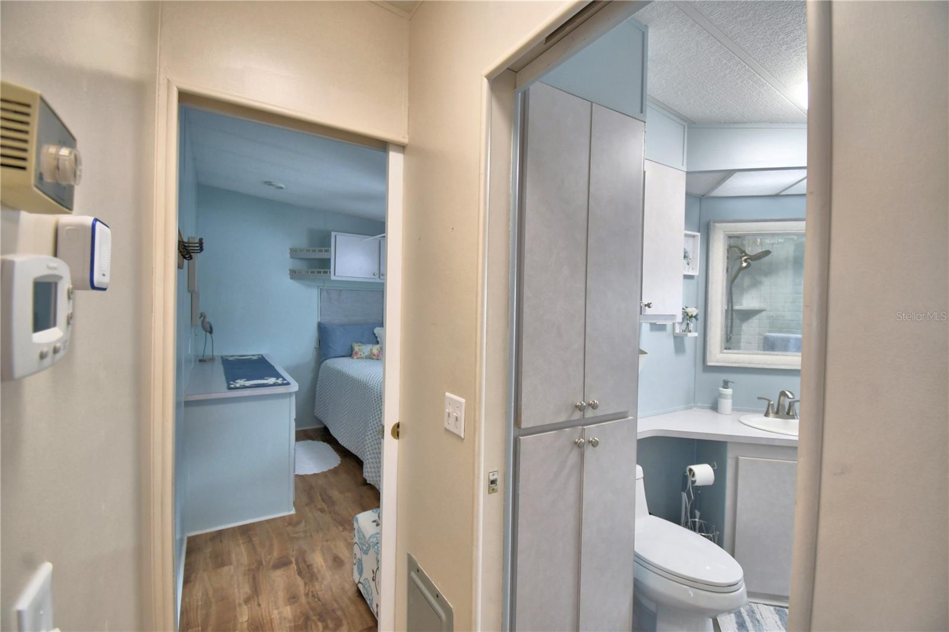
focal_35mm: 15
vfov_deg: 77.3
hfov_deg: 100.4
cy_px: 316
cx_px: 474
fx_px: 395
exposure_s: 1/60
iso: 400
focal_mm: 10
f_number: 4.5
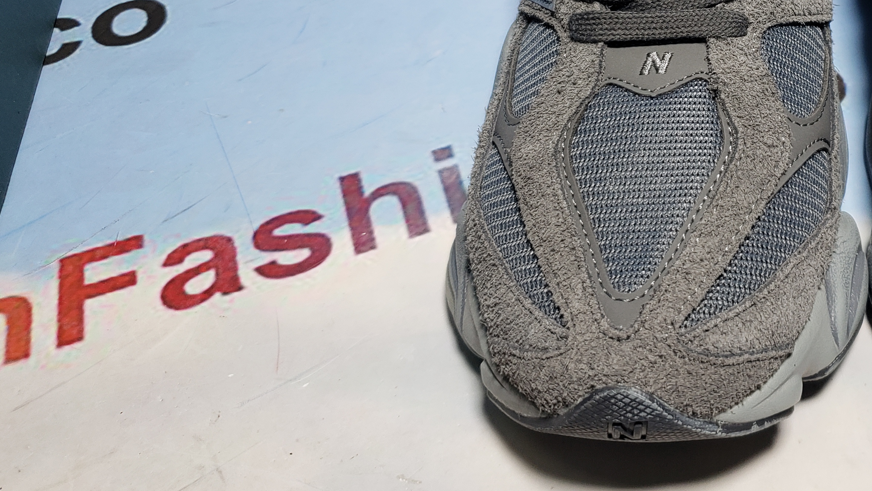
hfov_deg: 40.7
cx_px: 724
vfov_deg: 24.0
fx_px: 1110
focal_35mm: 48
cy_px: 19
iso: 50
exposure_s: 1/296
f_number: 1.5
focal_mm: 4.3
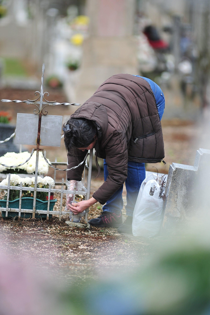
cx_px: 110
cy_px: 150
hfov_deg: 4.4
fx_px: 2759
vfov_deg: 6.5
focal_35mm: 315
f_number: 3.2
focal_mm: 300
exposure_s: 1/1600
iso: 500
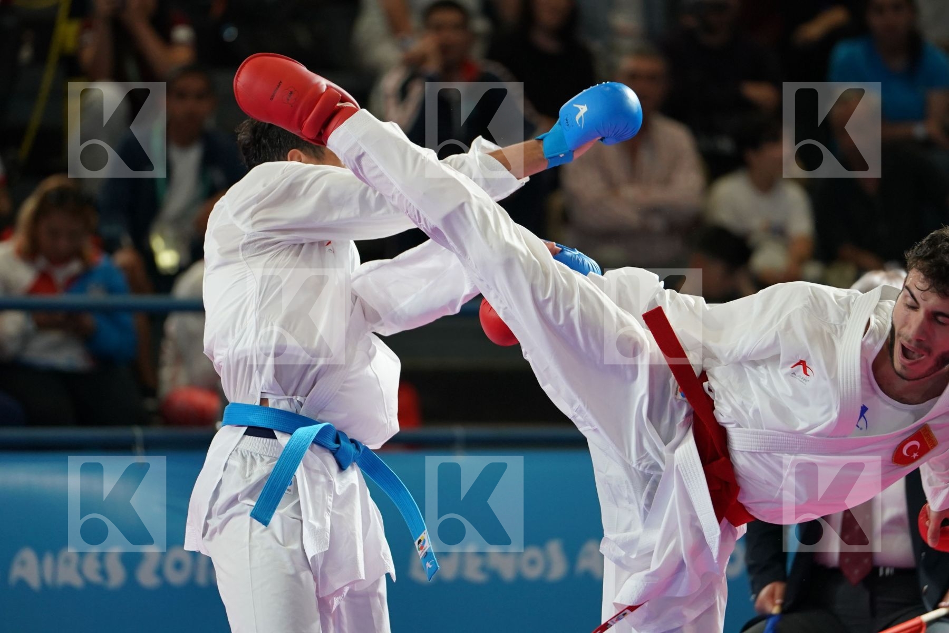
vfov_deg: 4.6
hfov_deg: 6.9
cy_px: 316
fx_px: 7908
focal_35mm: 300
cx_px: 474
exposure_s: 1/1000
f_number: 2.8
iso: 1250
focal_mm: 200
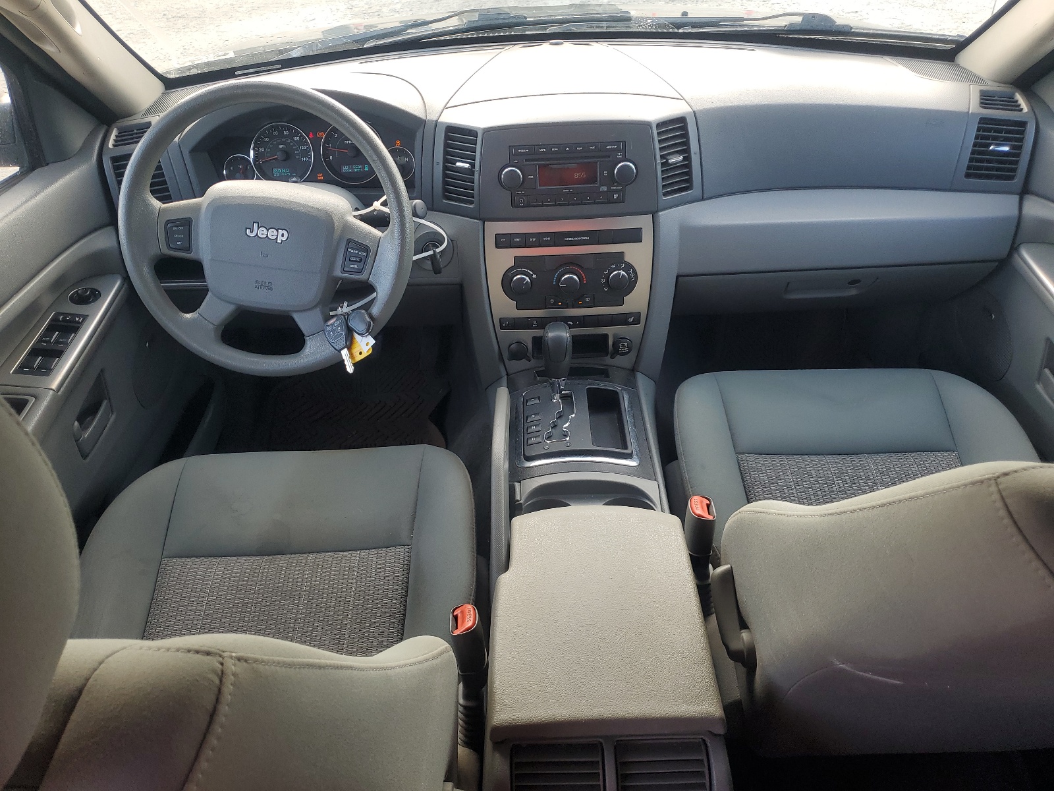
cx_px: 527
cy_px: 396
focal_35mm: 26
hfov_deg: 67.3
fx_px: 792
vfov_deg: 53.1
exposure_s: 1/167
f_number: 1.5
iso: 50
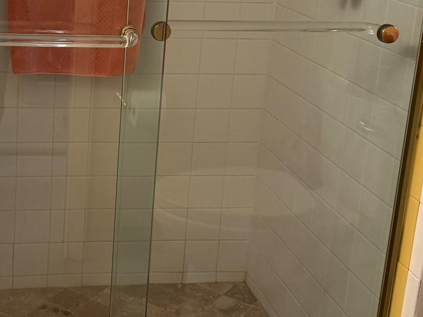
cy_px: 79
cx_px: 69
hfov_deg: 29.4
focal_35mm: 64
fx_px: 782
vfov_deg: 22.7
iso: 200
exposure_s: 1/60
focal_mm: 6.76
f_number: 1.78
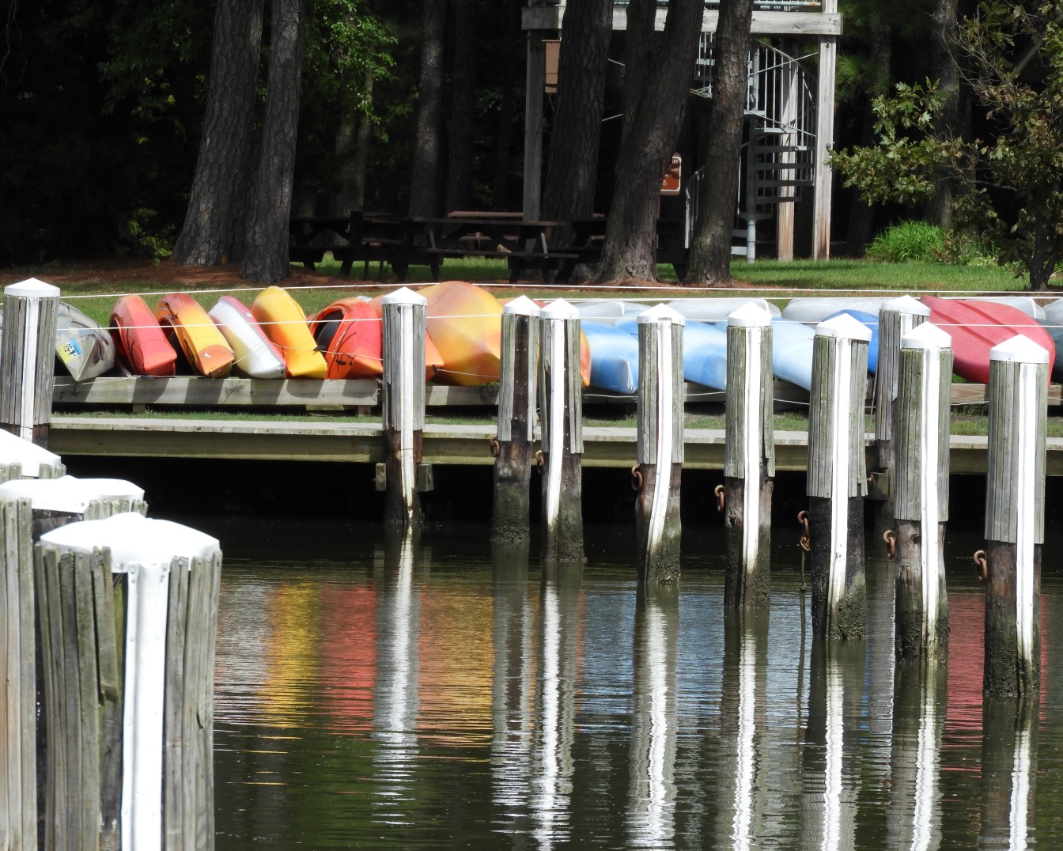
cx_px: 566
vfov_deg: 4.5
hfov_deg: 5.6
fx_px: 10857
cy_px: 426
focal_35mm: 345
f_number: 5.5
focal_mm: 59.1
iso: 100
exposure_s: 1/640
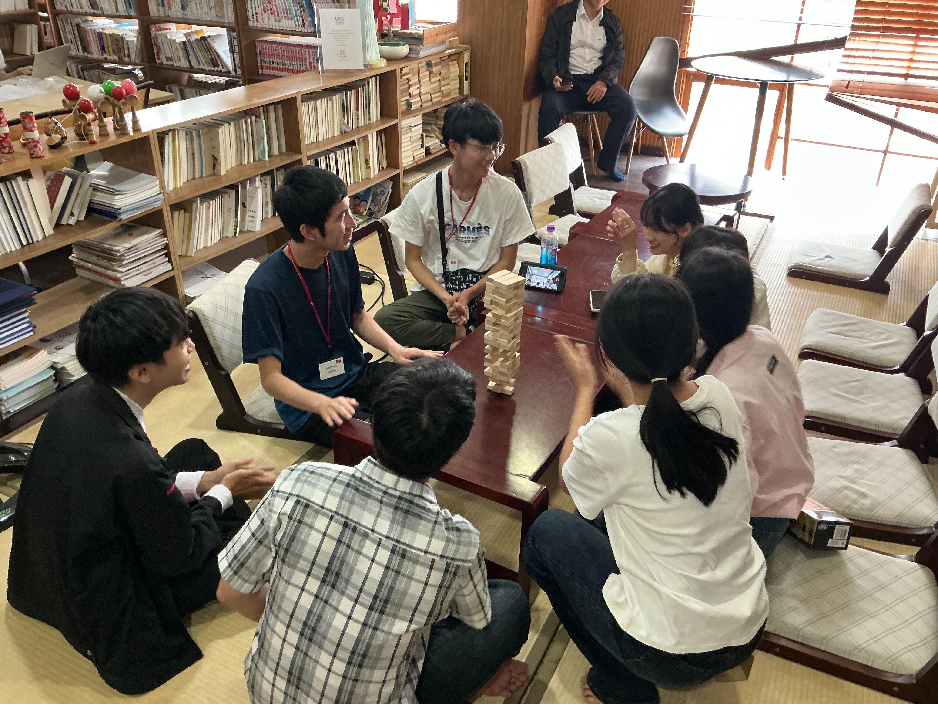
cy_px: 352
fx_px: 786
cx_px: 469
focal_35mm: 29
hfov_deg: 61.7
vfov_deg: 48.2
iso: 200
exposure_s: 1/40
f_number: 1.8
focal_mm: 3
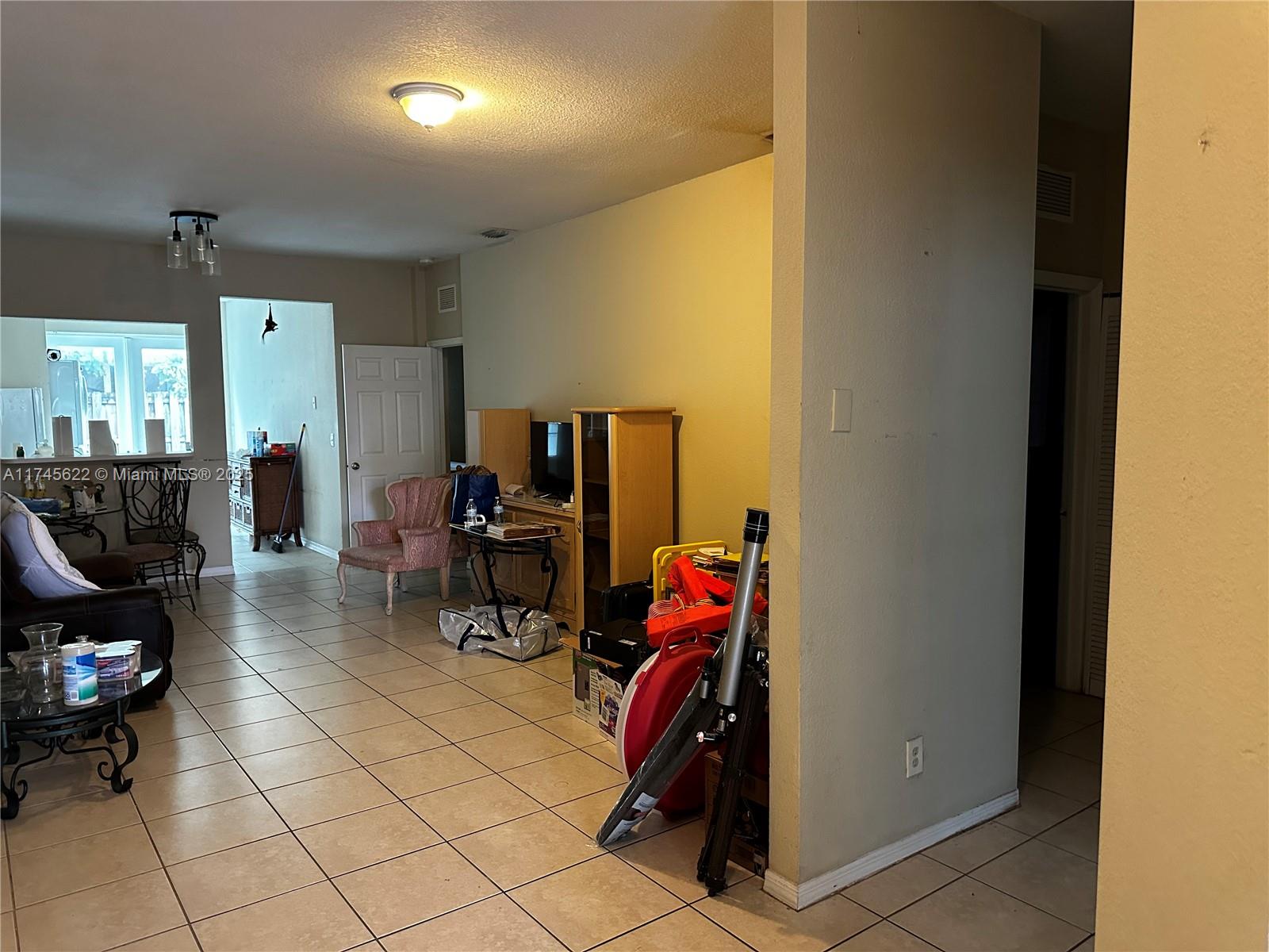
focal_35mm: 24
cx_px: 634
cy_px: 476
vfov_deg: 56.8
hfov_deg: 71.6
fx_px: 880
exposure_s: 1/60
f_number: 1.78
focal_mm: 6.86
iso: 500
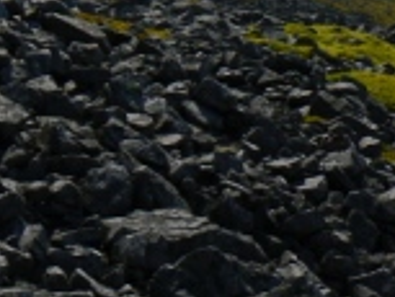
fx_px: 1325
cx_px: 124
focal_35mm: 116
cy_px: -65
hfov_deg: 16.9
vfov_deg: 12.5
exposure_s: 1/800
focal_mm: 6.9
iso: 80
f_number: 8
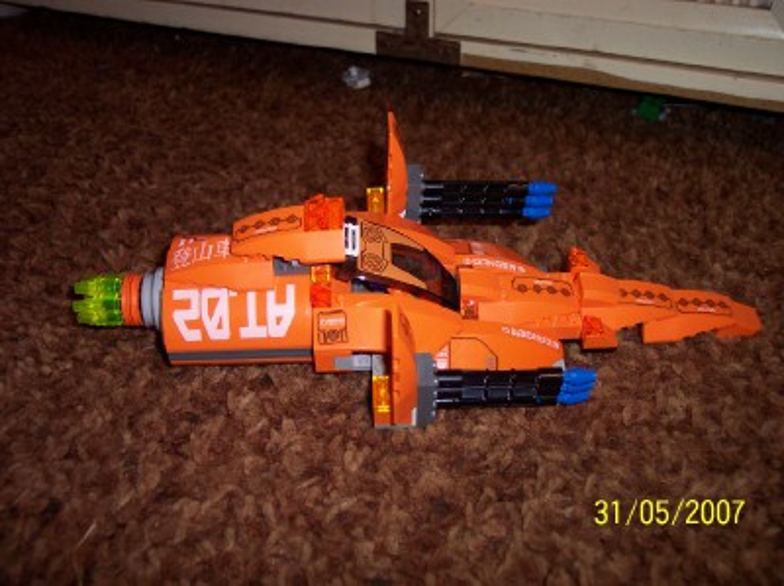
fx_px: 860
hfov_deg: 49.0
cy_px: 293
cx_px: 392
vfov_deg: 37.6
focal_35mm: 38
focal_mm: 8
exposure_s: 1/30
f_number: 2.8
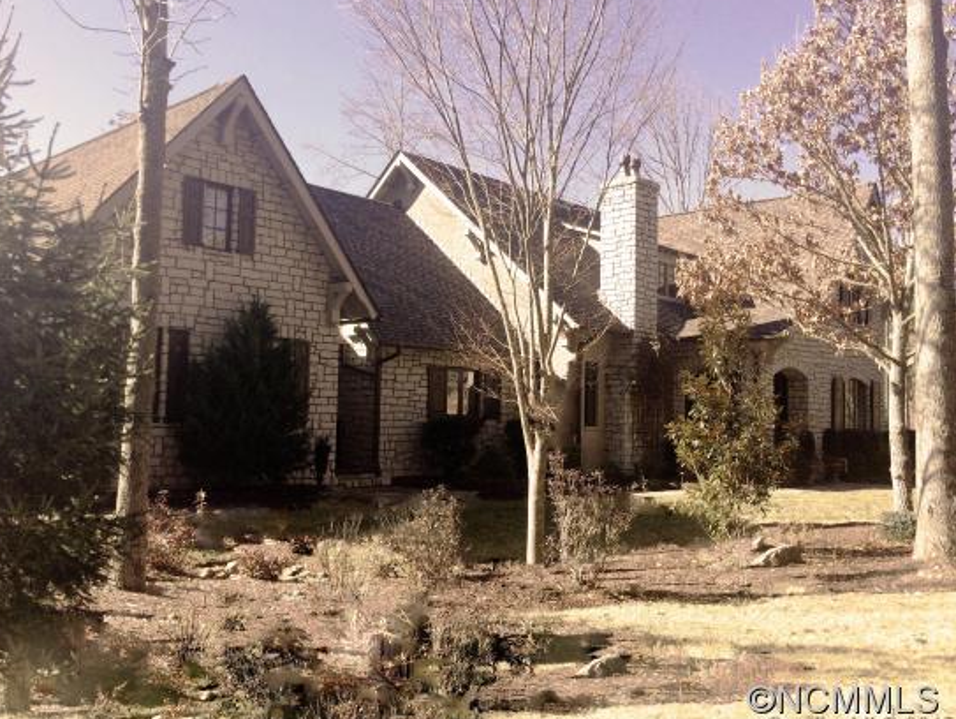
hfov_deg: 58.3
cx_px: 454
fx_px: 857
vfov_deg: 45.5
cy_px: 356
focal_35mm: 31
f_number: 2.2
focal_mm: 4.15
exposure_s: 1/873
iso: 32
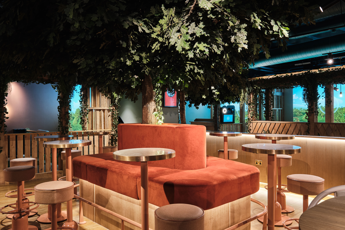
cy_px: 115
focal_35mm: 29
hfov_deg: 63.7
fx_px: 278
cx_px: 172
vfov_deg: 45.0
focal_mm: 19.1
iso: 160
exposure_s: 1.4
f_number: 11
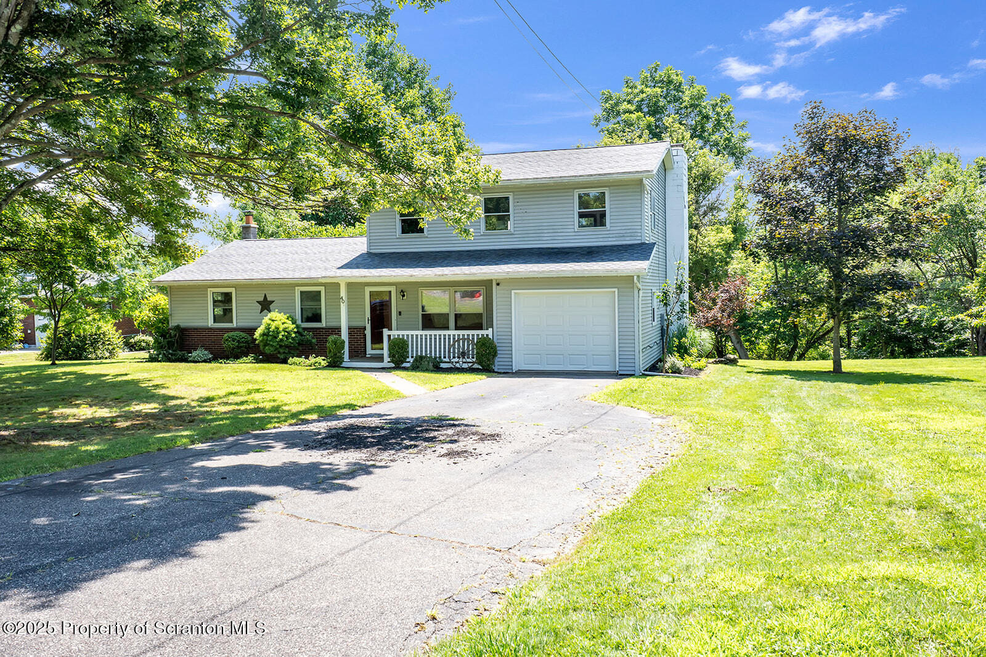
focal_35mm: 30
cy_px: 328
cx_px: 493
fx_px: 822
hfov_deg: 61.9
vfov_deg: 43.6
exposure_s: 1/100
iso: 160
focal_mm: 20
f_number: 9
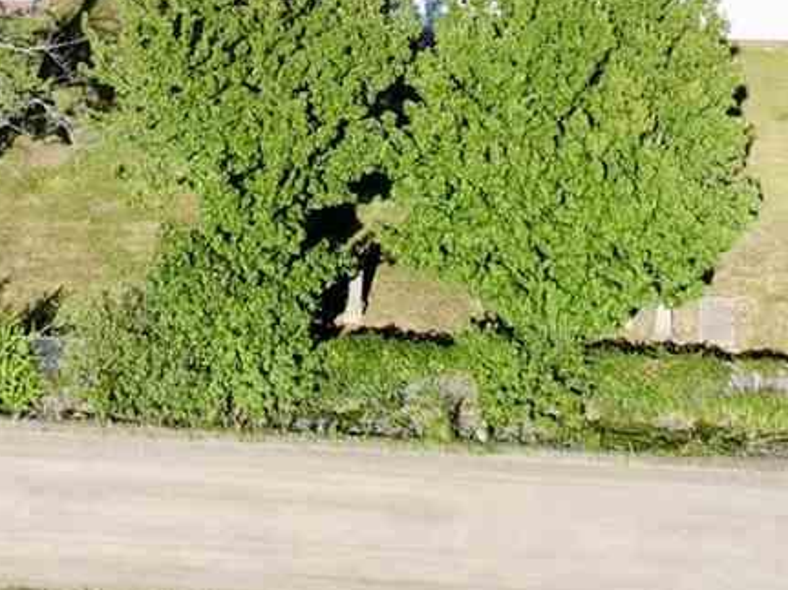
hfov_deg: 11.6
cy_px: -627
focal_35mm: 171
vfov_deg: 8.2
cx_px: 410
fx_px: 3892
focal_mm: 12.29
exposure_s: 1/1600
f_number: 2.8
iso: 110
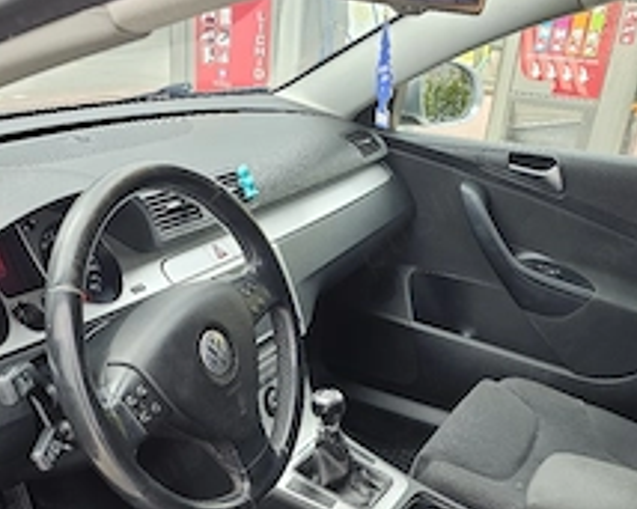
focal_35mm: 42
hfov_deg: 43.8
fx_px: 791
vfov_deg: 33.6
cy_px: 467
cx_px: 283
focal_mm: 6.3
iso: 25
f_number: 1.7
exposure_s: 1/101
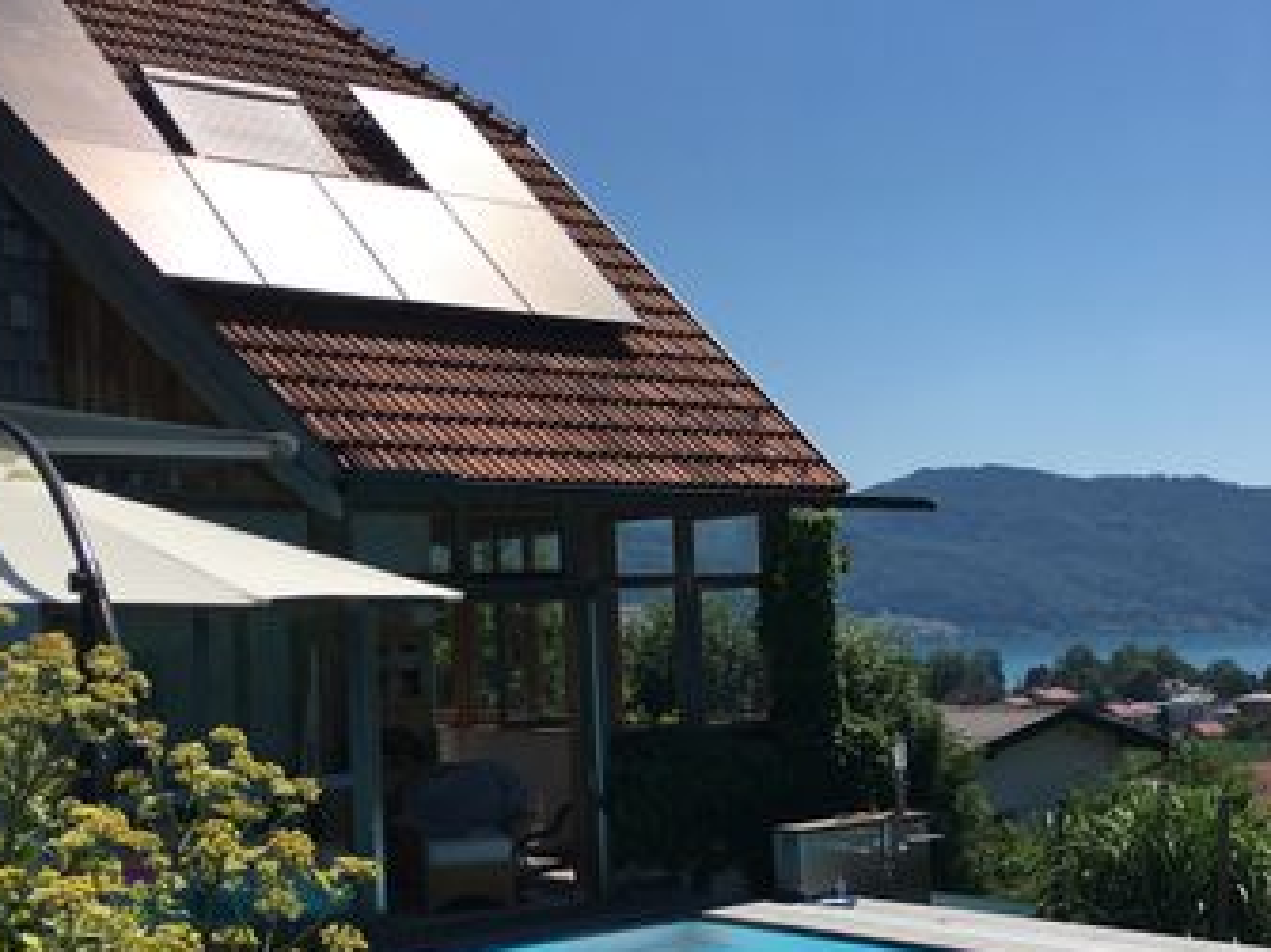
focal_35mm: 52
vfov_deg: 27.9
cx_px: 838
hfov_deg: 36.5
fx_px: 1909
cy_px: 607
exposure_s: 1/3205
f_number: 2.2
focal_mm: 4.15
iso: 25
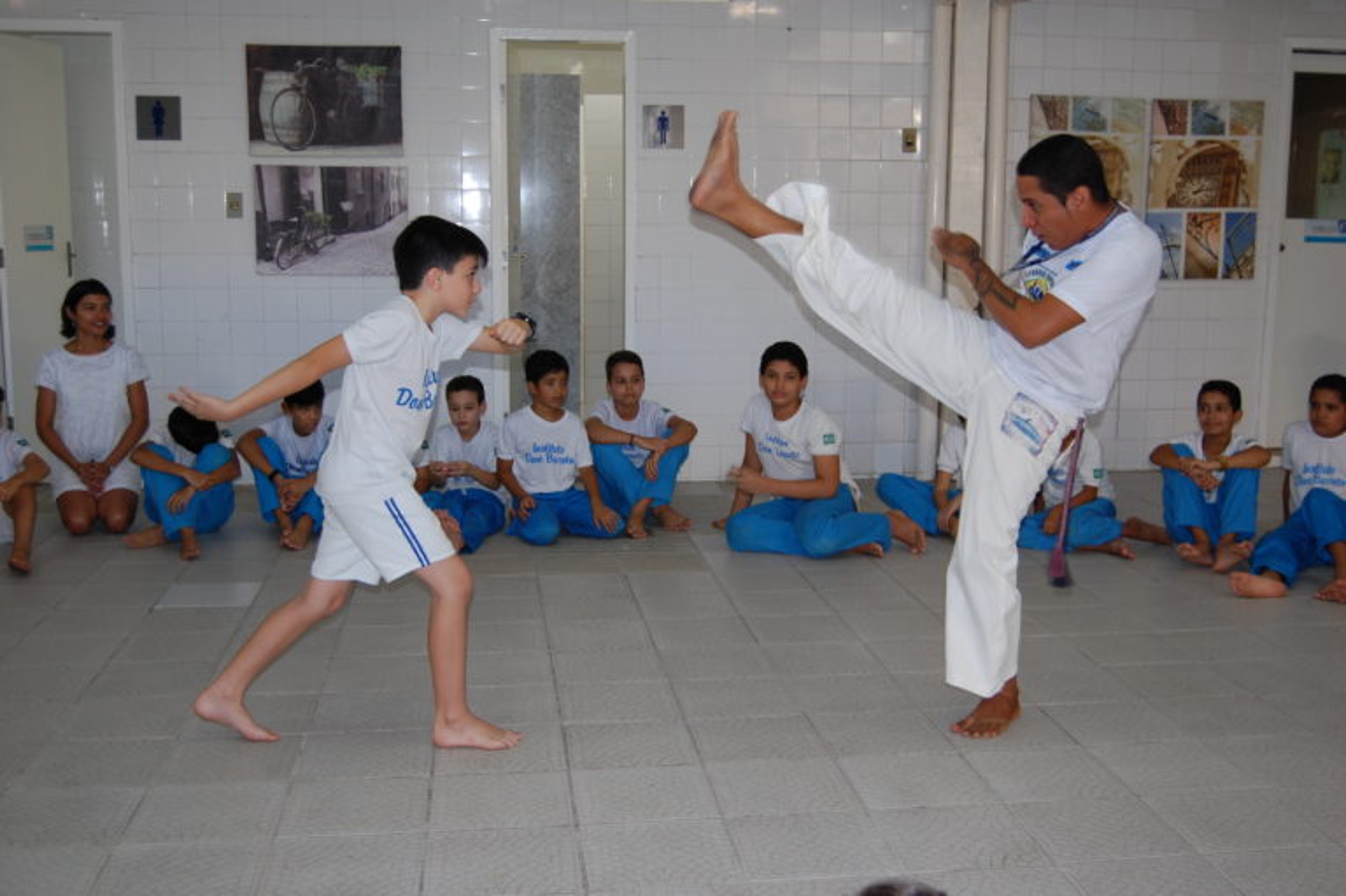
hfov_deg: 49.6
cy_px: 448
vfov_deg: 34.2
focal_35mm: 39
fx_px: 1457
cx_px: 673
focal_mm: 26
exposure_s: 1/60
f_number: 4.2
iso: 400
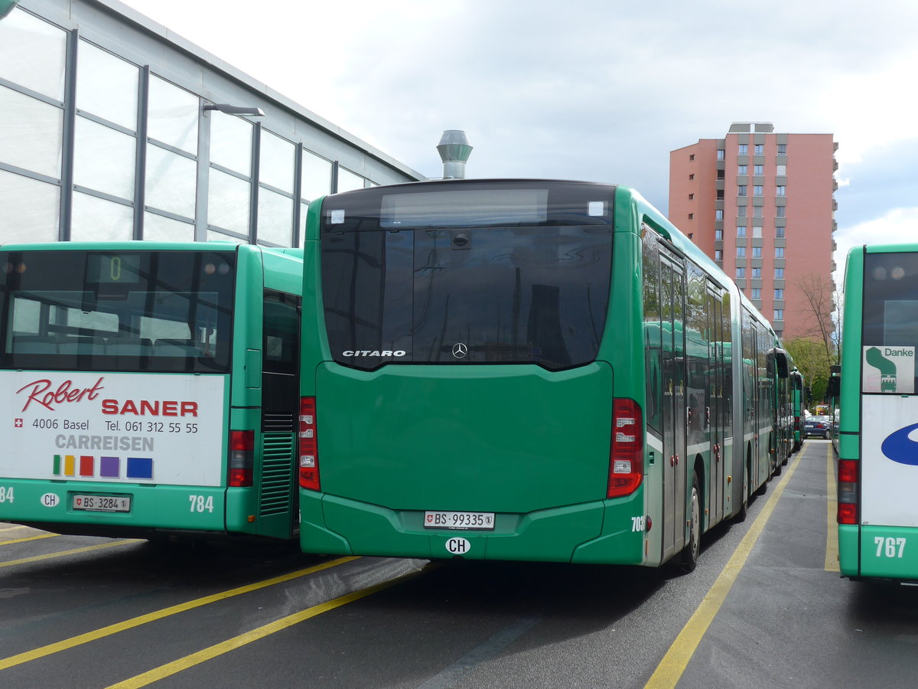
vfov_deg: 26.6
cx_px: 459
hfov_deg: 34.9
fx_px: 1459
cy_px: 344
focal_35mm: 55
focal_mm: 11.3
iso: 80
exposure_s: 1/400
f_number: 3.4
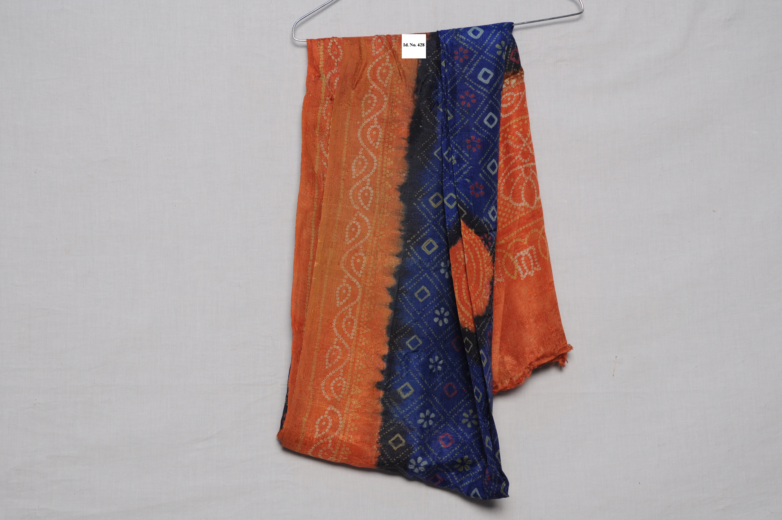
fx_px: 1627
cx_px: 391
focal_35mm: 75
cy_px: 260
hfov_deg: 27.0
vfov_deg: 18.1
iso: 400
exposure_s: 1/6
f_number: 11
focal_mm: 50
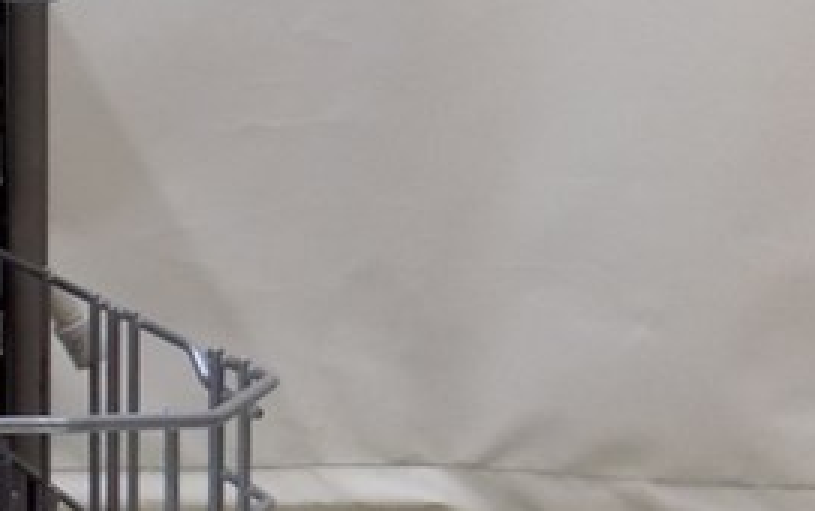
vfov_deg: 14.1
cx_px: -610
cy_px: 42
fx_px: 2046
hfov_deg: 18.3
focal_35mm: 92
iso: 220
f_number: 3.1
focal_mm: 4
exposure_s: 1/30
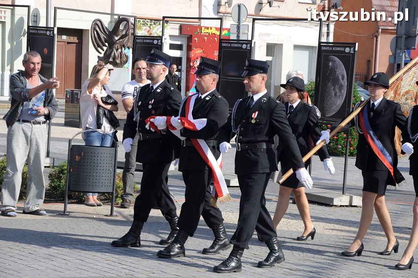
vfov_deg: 12.2
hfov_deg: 18.2
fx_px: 1305
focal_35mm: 112
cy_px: 139
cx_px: 209
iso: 400
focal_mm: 75
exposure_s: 1/800
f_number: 7.1
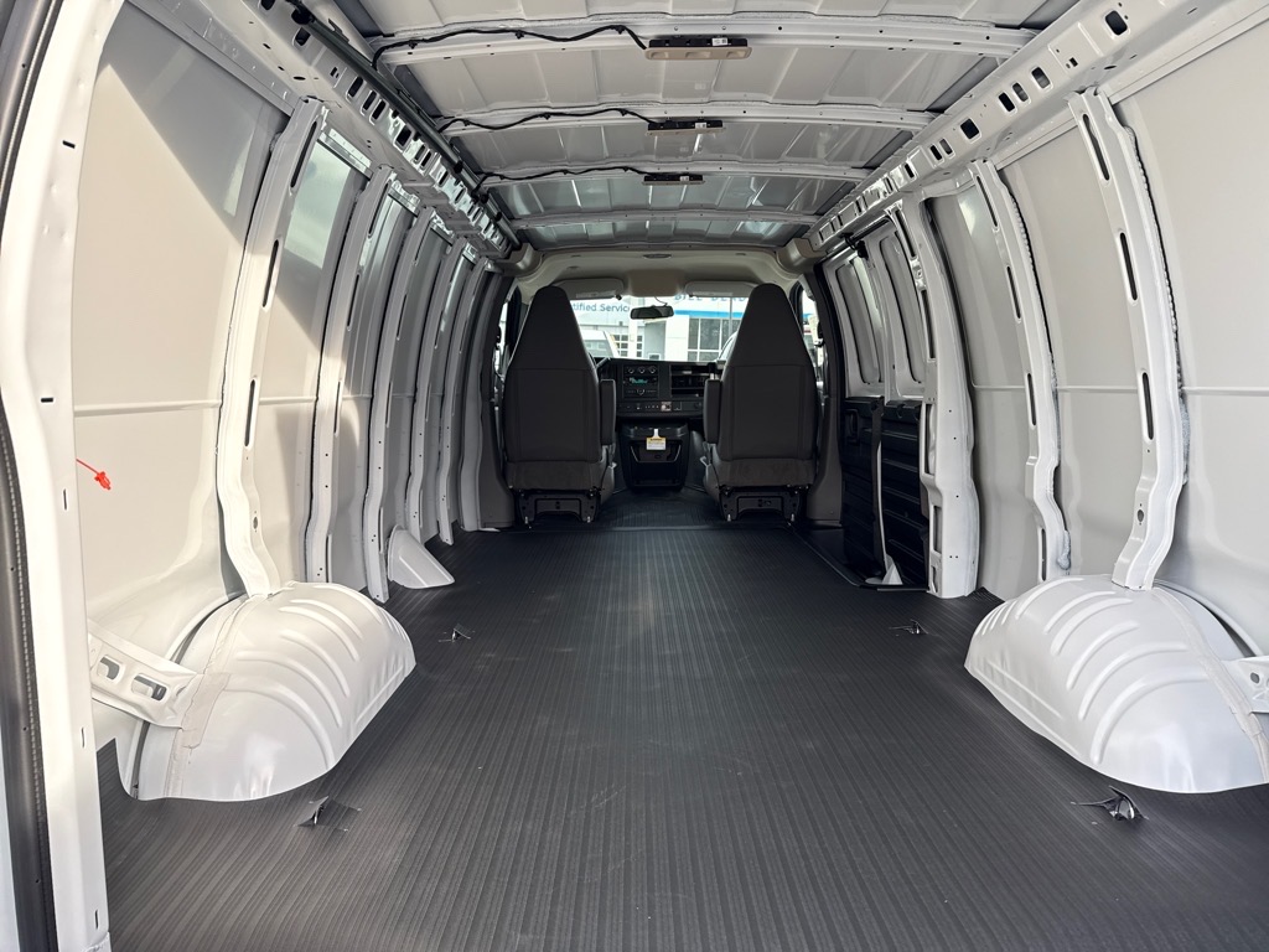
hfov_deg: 71.6
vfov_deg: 56.8
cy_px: 476
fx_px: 880
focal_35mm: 24
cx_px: 634
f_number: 1.78
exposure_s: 1/248
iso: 100
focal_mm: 6.76
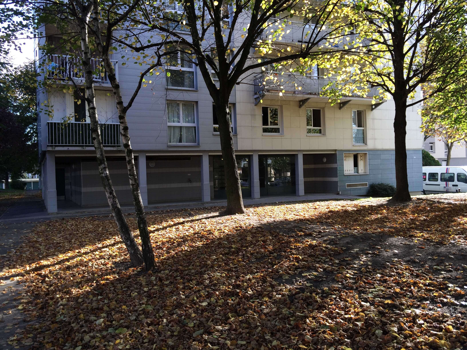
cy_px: 175
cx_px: 234
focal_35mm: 29
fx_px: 391
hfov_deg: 61.7
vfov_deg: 48.2
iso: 32
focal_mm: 4.15
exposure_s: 1/173
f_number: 2.2
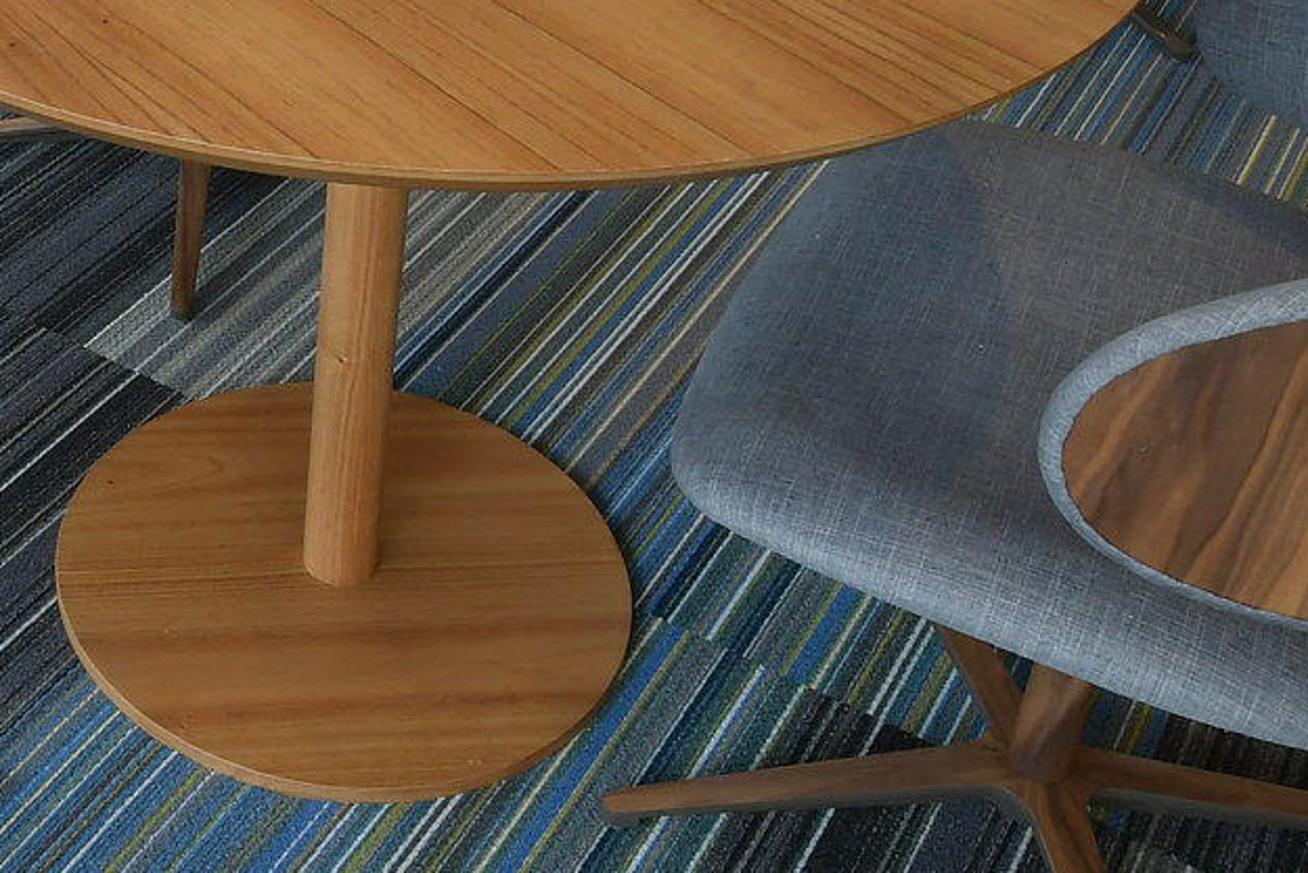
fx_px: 2144
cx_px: 31
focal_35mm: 59
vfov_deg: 22.0
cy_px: -37
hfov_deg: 31.6
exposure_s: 1/15
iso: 400
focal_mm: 12
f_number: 10
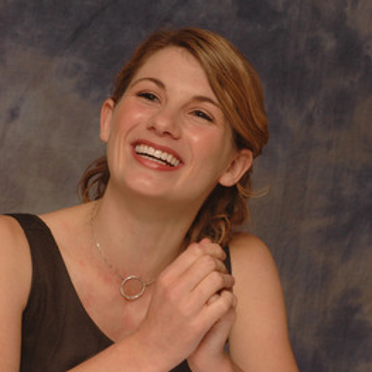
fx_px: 2164
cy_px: 214
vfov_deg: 9.8
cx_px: 185
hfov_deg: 9.8
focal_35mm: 178
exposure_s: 1/320
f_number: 11
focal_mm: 92
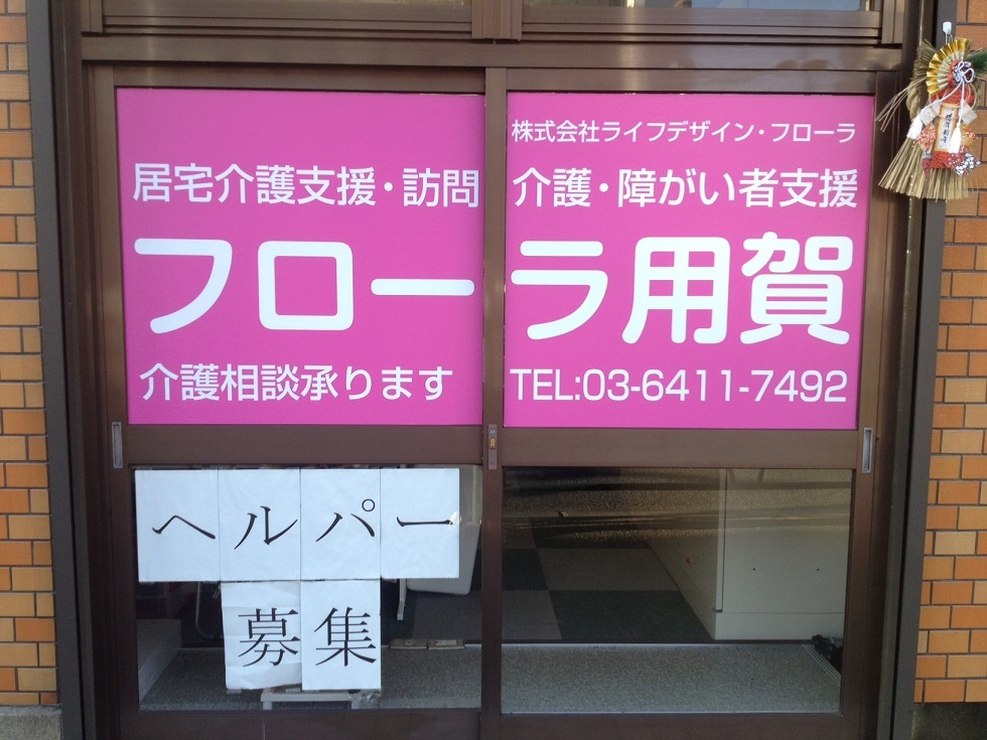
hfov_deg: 52.6
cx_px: 494
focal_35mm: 35
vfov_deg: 40.7
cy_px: 370
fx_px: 998
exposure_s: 1/129
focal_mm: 4.28
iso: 64
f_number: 2.4
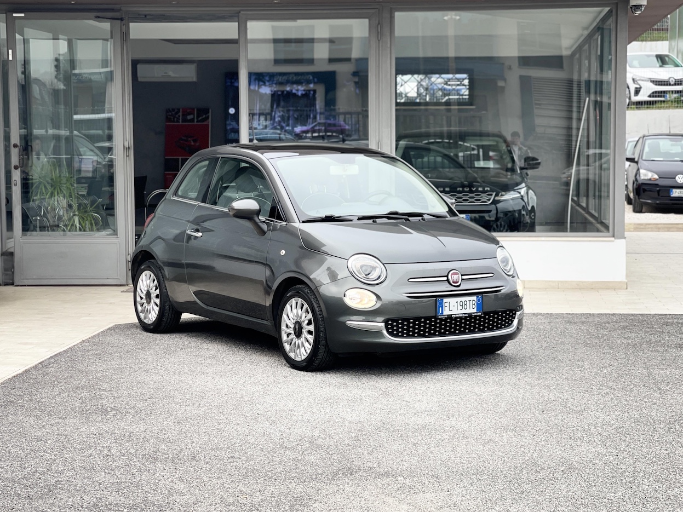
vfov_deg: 22.9
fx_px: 1263
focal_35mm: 64
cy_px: 256
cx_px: 342
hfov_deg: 30.3
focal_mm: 7.5
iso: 20
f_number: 2.2
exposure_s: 1/121
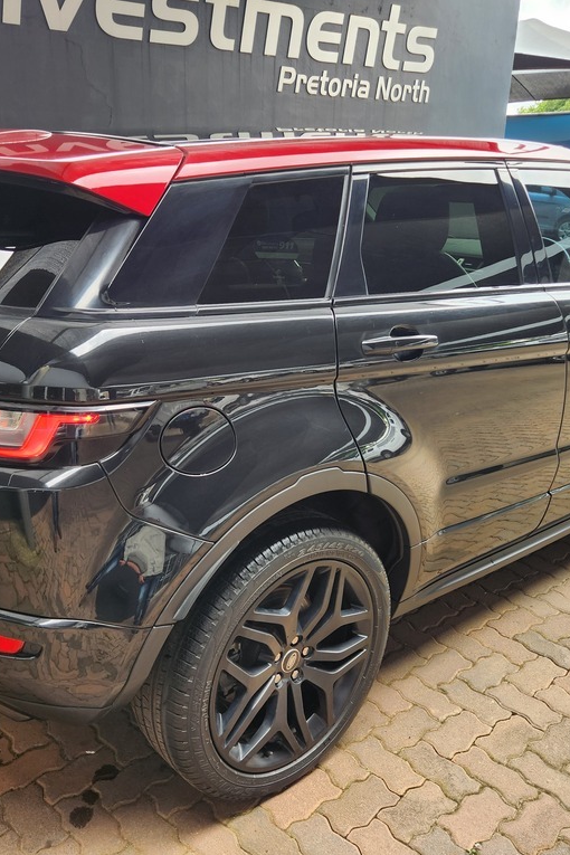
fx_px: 760
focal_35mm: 32
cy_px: 428
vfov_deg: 58.7
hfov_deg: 41.1
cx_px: 260
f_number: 1.8
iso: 40
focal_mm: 5.4
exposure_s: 1/180
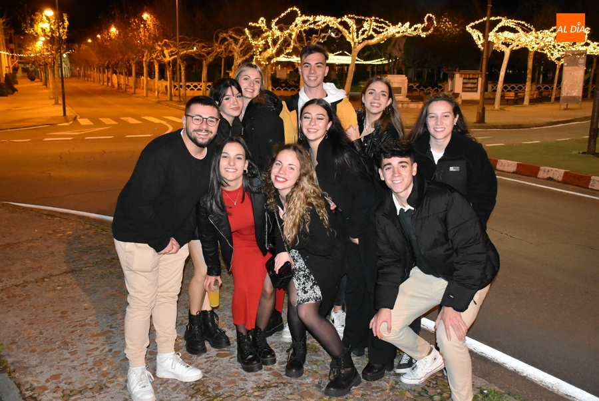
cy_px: 200
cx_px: 300
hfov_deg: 49.5
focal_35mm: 39
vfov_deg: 34.3
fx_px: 650
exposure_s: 1/60
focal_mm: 26
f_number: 3.8
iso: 6400
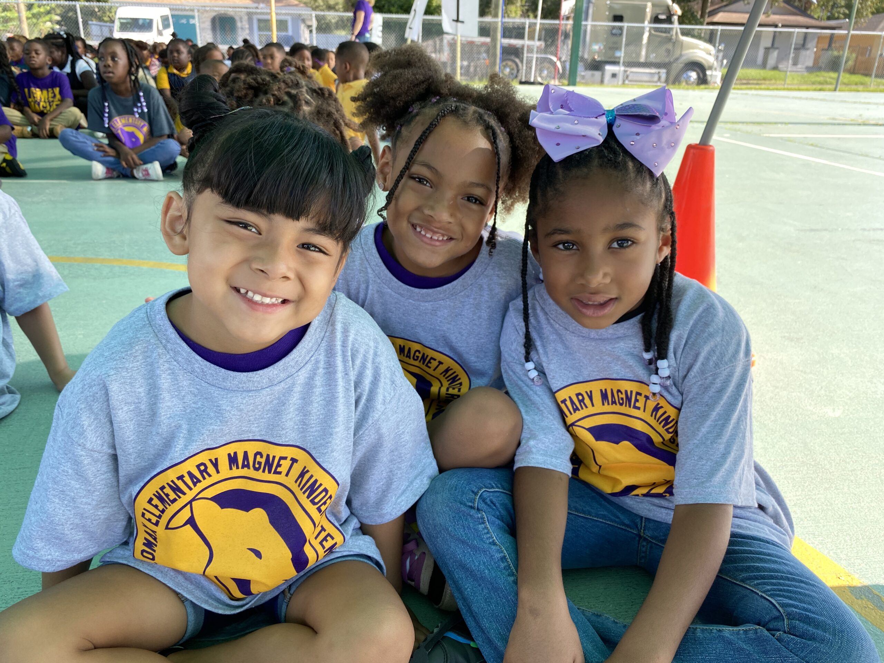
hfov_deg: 67.3
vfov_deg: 53.1
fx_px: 664
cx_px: 442
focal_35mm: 26
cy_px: 332
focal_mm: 4.25
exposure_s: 1/250
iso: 32
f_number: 1.8
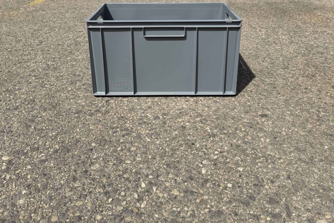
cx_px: 165
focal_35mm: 34
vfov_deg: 38.1
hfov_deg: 55.8
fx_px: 315
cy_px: 62
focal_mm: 6.76
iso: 80
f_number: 1.78
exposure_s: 1/4975
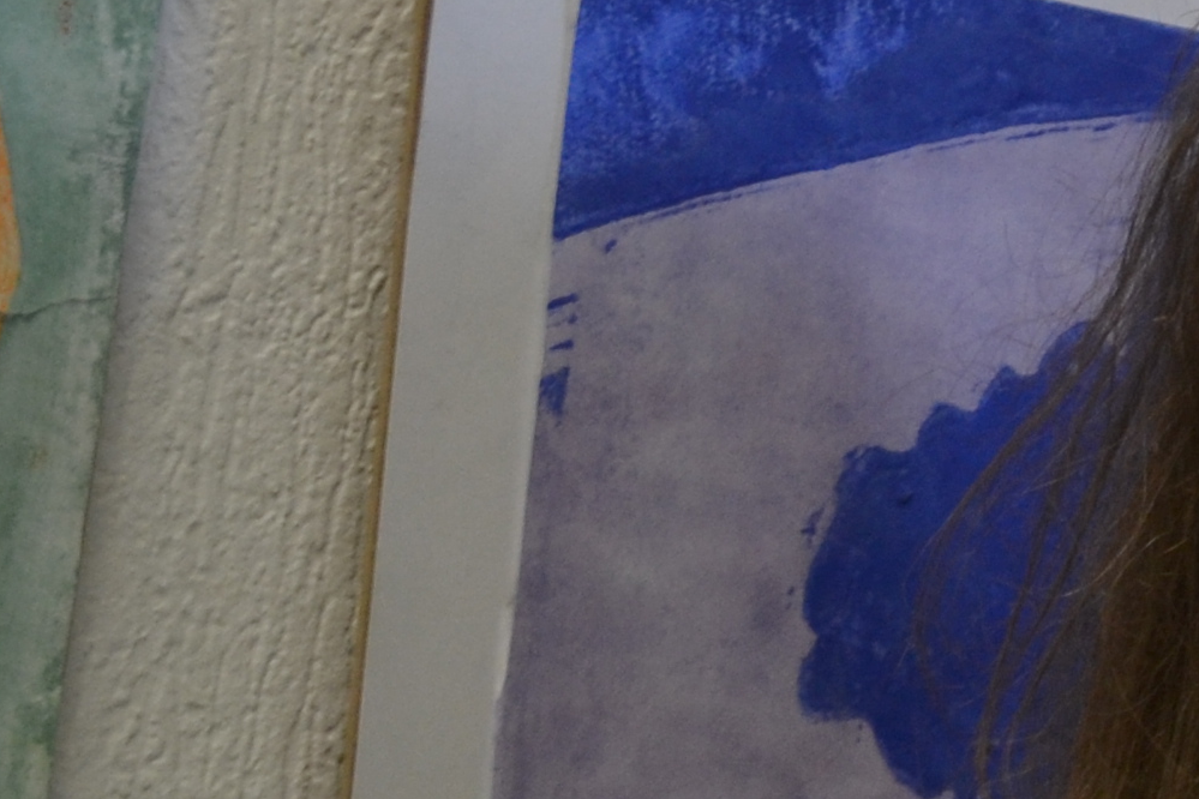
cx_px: 2548
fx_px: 5528
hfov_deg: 11.0
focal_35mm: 166
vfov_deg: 8.2
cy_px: 124
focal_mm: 24
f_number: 4
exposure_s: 1/50
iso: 400
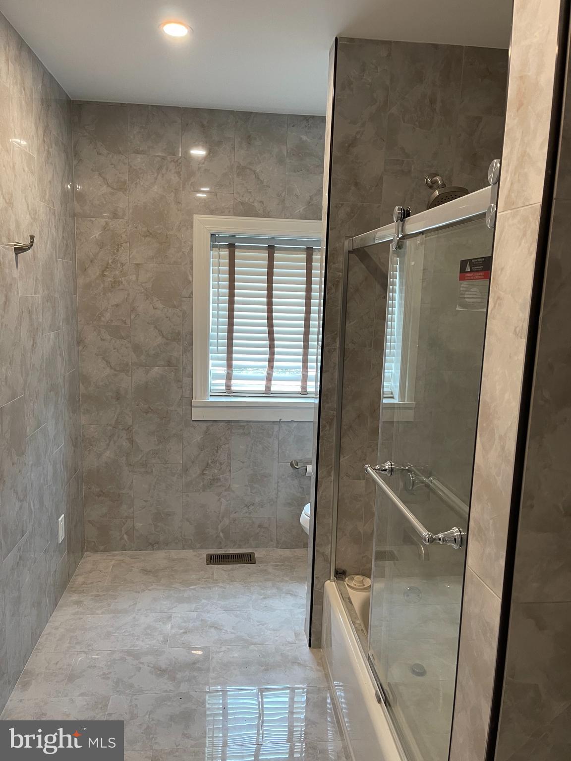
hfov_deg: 53.1
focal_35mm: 26
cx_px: 286
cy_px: 380
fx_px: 572
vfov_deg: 67.3
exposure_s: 1/60
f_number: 1.6
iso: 160
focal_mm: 5.1
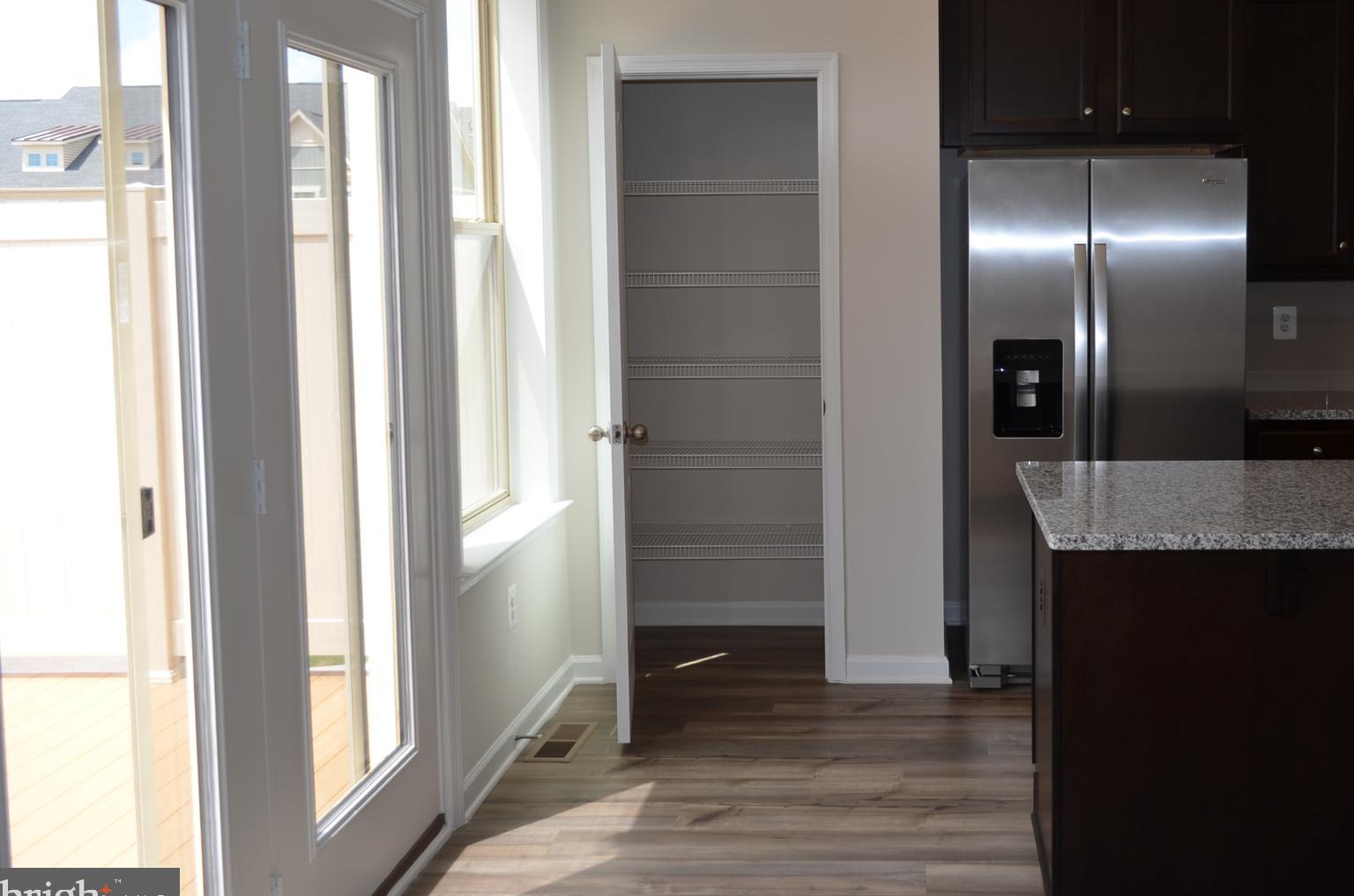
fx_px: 1351
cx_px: 889
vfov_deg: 36.5
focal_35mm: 36
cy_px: 334
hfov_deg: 52.3
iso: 125
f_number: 3.5
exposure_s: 1/200
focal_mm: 18
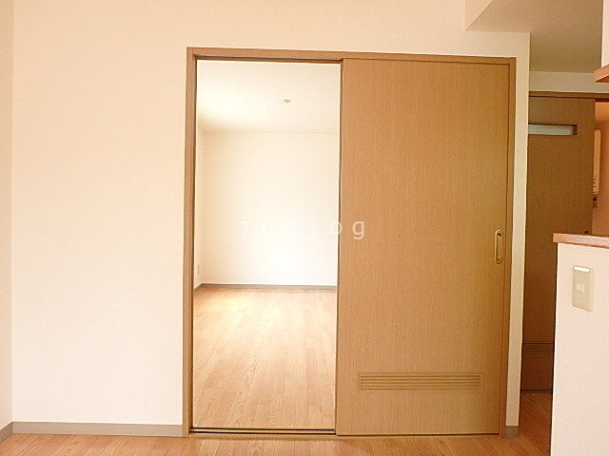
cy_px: 228
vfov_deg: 63.4
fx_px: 369
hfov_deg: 79.0
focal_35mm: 21
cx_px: 304
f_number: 3.5
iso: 200
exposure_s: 1/40
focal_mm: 3.7
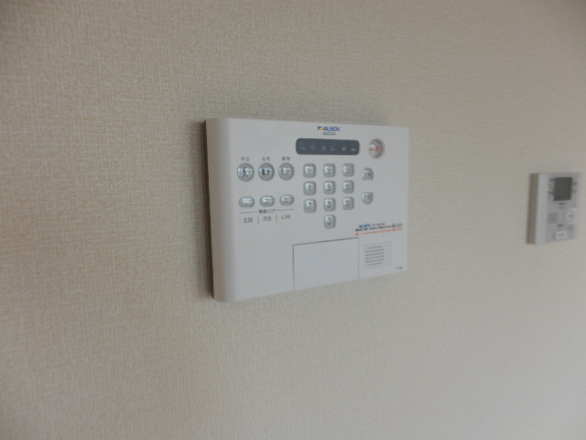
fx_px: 406
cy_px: 220
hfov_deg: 71.6
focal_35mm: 24
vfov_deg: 56.8
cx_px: 293
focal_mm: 4.2
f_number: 3
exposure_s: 1/60
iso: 80
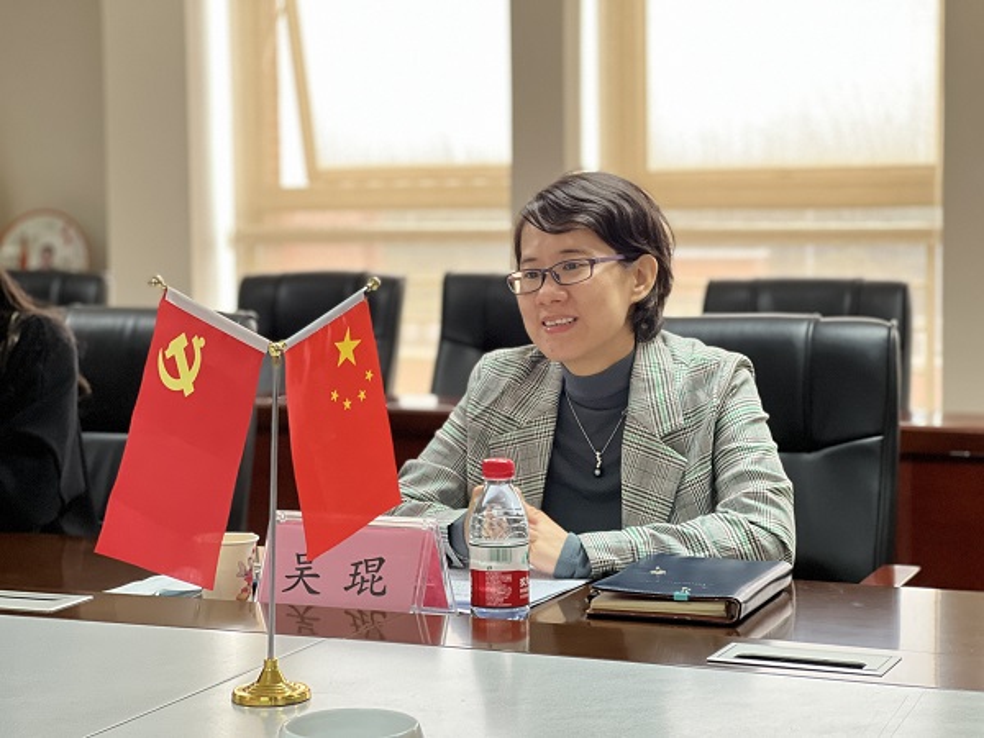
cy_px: 369
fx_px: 2189
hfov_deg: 25.3
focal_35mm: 77
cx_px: 492
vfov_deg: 19.1
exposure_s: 1/33
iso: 320
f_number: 2.8
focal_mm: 9
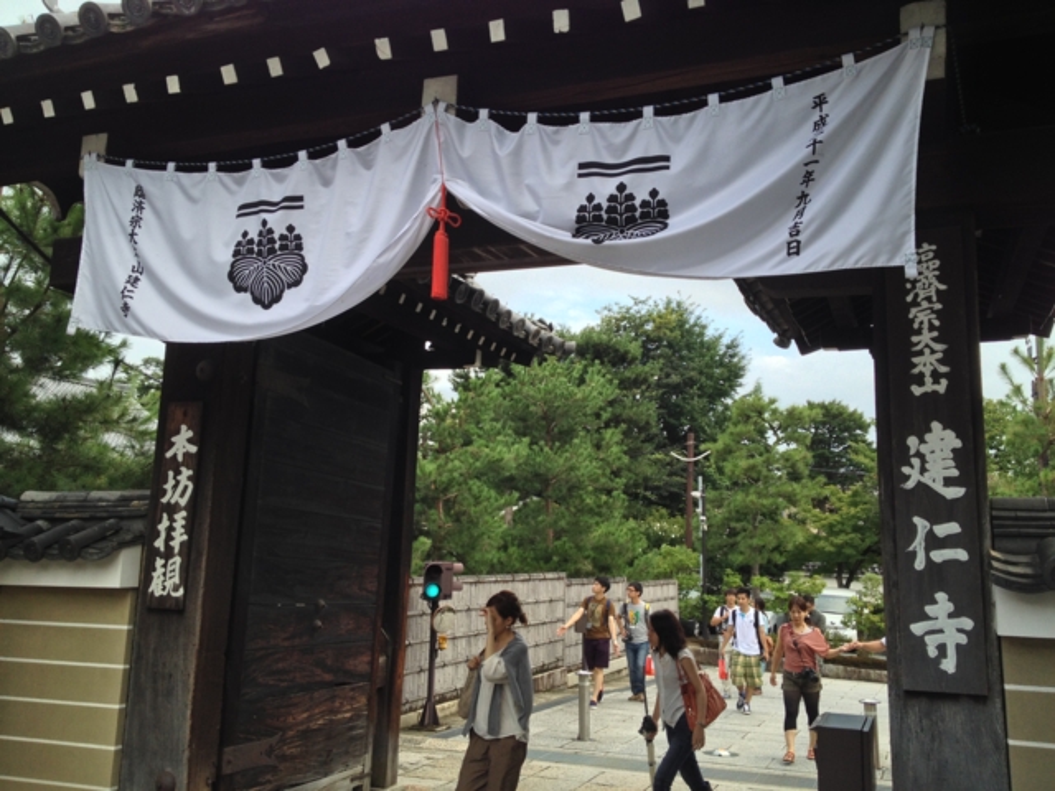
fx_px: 1067
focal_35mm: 35
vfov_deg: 40.7
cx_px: 528
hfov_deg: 52.6
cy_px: 396
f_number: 2.4
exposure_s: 1/223
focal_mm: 4.28
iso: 50
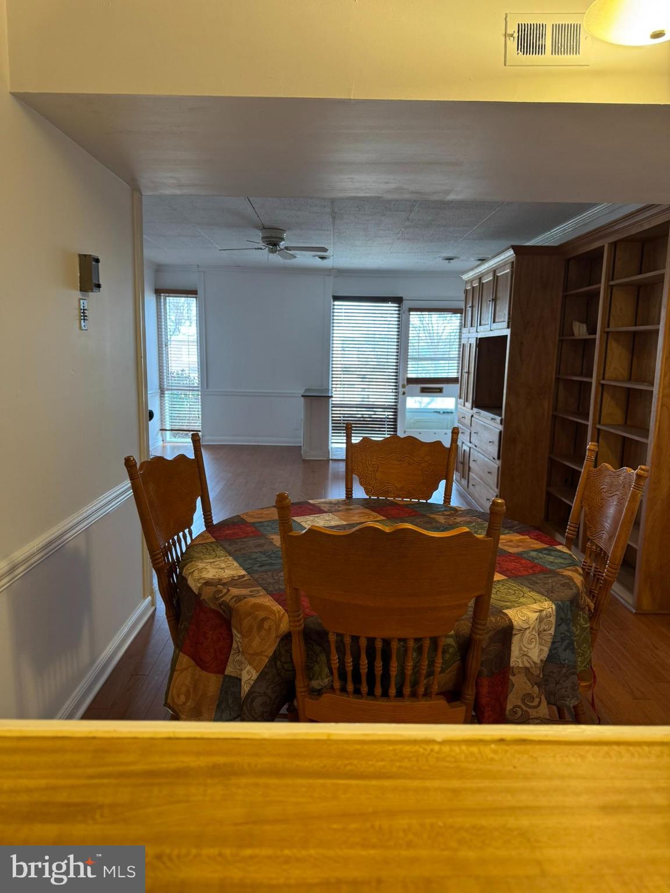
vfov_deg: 71.6
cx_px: 335
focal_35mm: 24
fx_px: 619
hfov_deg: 56.8
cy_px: 446
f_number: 1.78
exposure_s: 1/60
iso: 160
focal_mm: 6.76
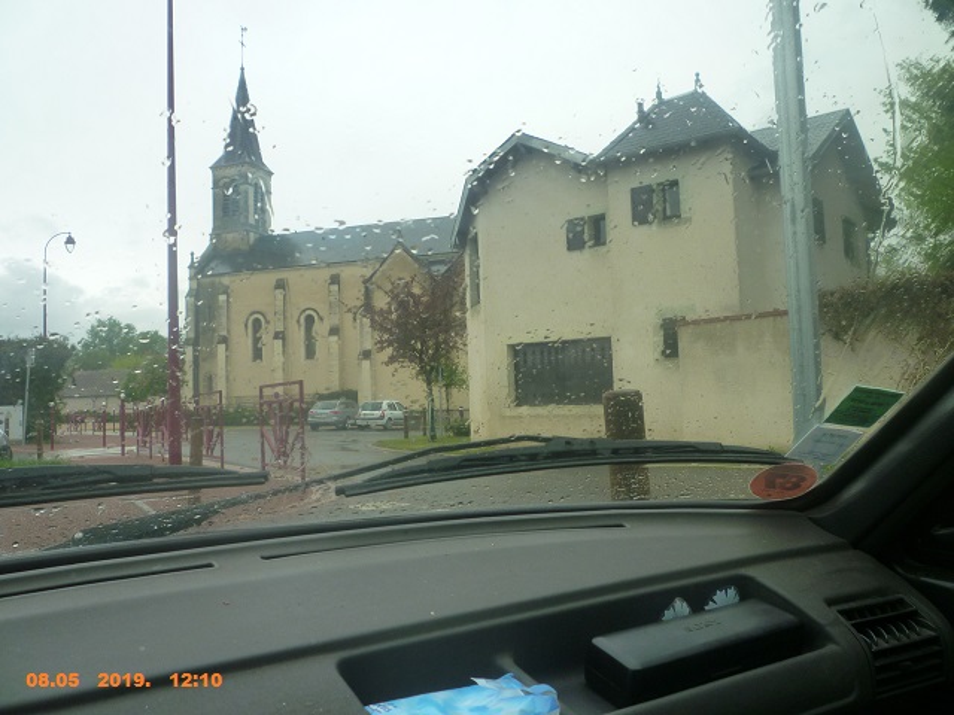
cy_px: 358
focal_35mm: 29
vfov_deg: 48.2
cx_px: 477
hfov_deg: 61.7
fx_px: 799
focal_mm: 5.2
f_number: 3.3
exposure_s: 1/250
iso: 125
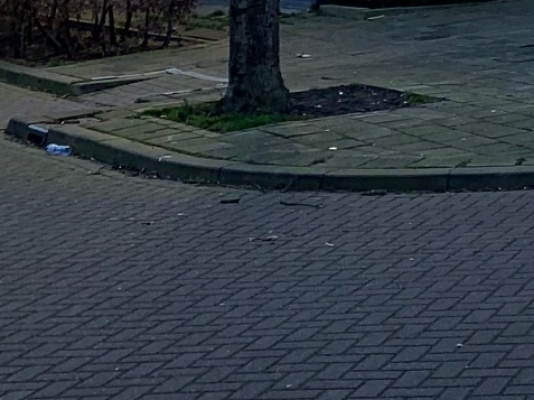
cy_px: -398
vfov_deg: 12.0
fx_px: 1696
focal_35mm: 110
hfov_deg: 15.1
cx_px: 1009
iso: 25
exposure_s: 1/991
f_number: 1.8
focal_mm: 4.25
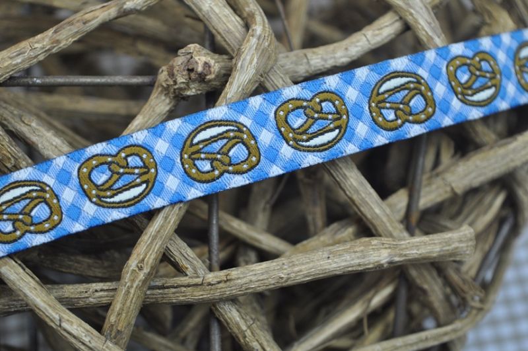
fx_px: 1208
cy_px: 176
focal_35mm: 82
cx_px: 264
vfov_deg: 16.5
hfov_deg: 24.7
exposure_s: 1/60
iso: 400
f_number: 5.6
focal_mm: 55
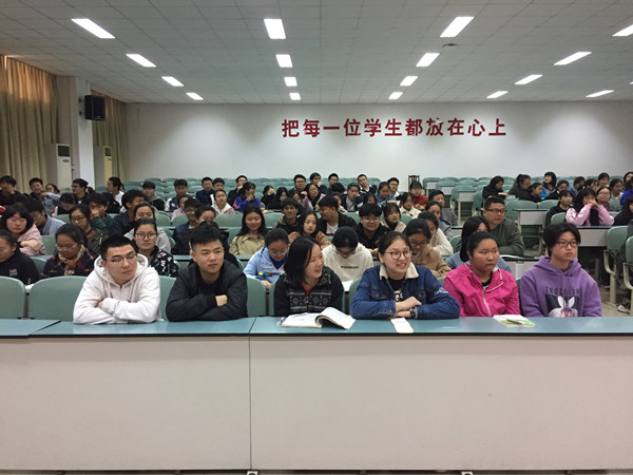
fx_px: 530
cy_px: 238
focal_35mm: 29
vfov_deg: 48.2
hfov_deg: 61.7
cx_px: 316
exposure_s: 1/33
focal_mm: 4.15
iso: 250
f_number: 2.2
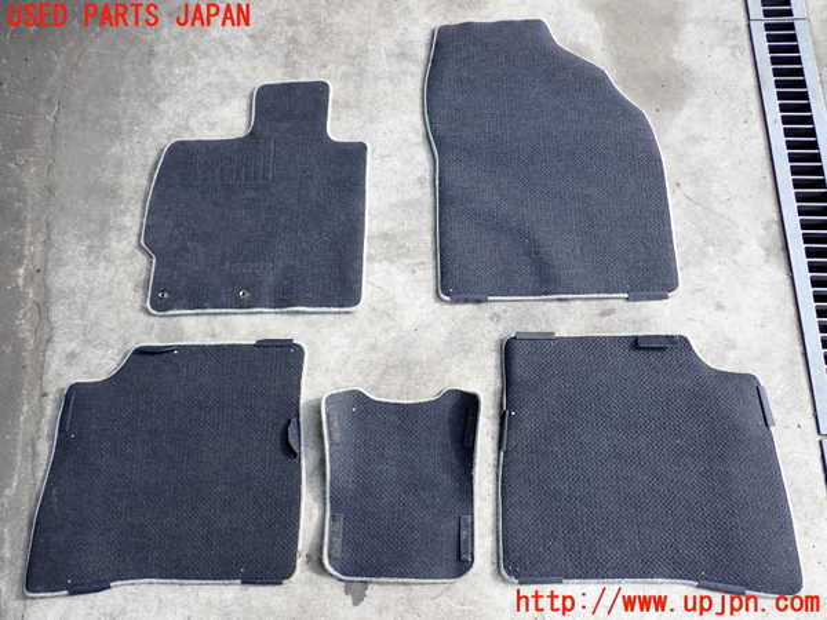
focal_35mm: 30
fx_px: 717
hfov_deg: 60.0
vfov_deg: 46.8
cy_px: 310
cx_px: 414
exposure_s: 1/400
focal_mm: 5.4
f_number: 2.3
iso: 100
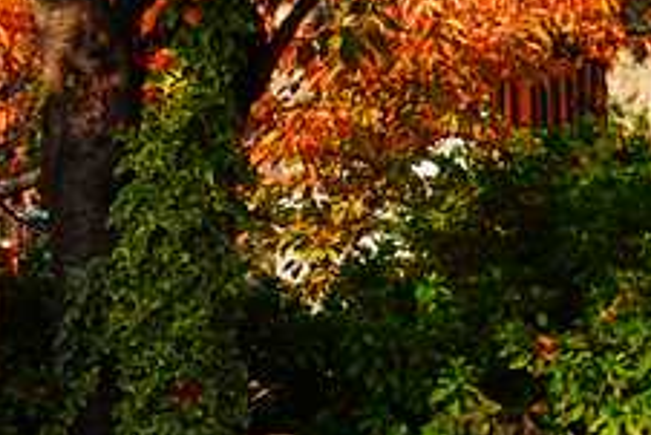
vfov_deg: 3.1
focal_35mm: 446
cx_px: 386
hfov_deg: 4.6
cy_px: -108
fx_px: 8070
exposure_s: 1/160
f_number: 6.3
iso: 100
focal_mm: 126
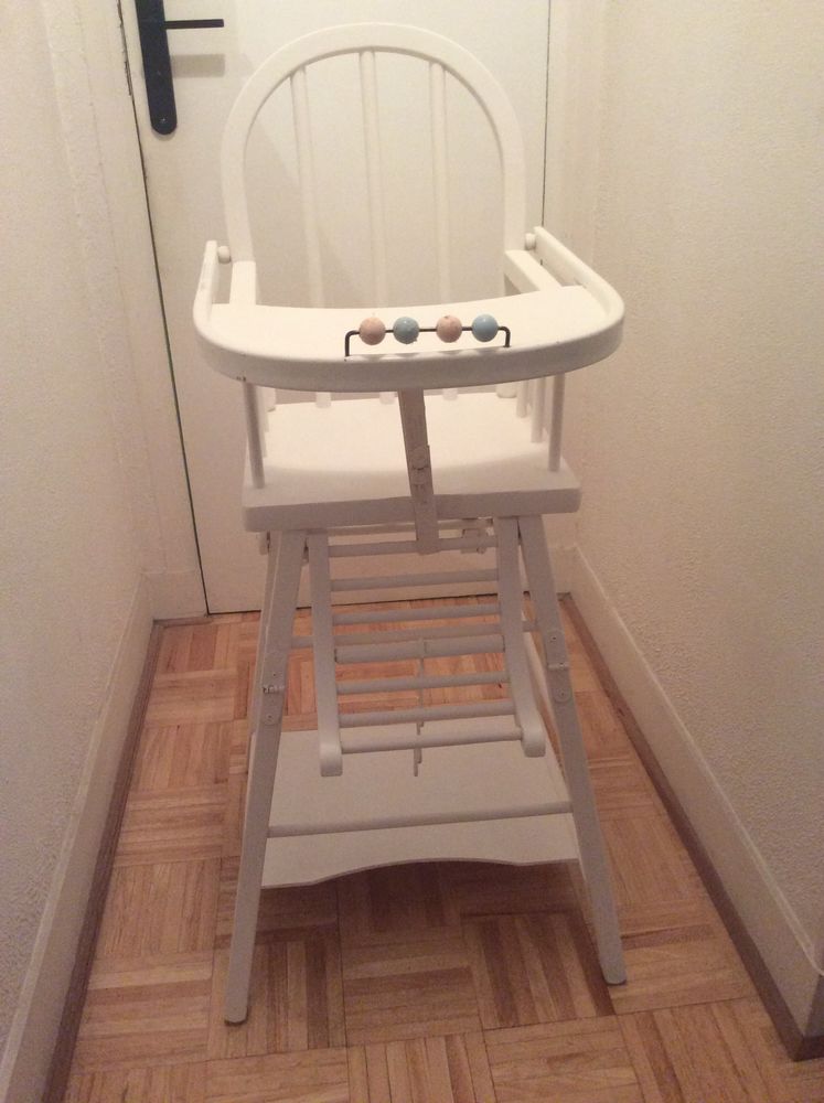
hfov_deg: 44.1
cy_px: 552
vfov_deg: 56.9
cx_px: 412
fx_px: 1018
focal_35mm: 32
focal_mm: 3.3
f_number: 2.4
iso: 160
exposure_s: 1/25
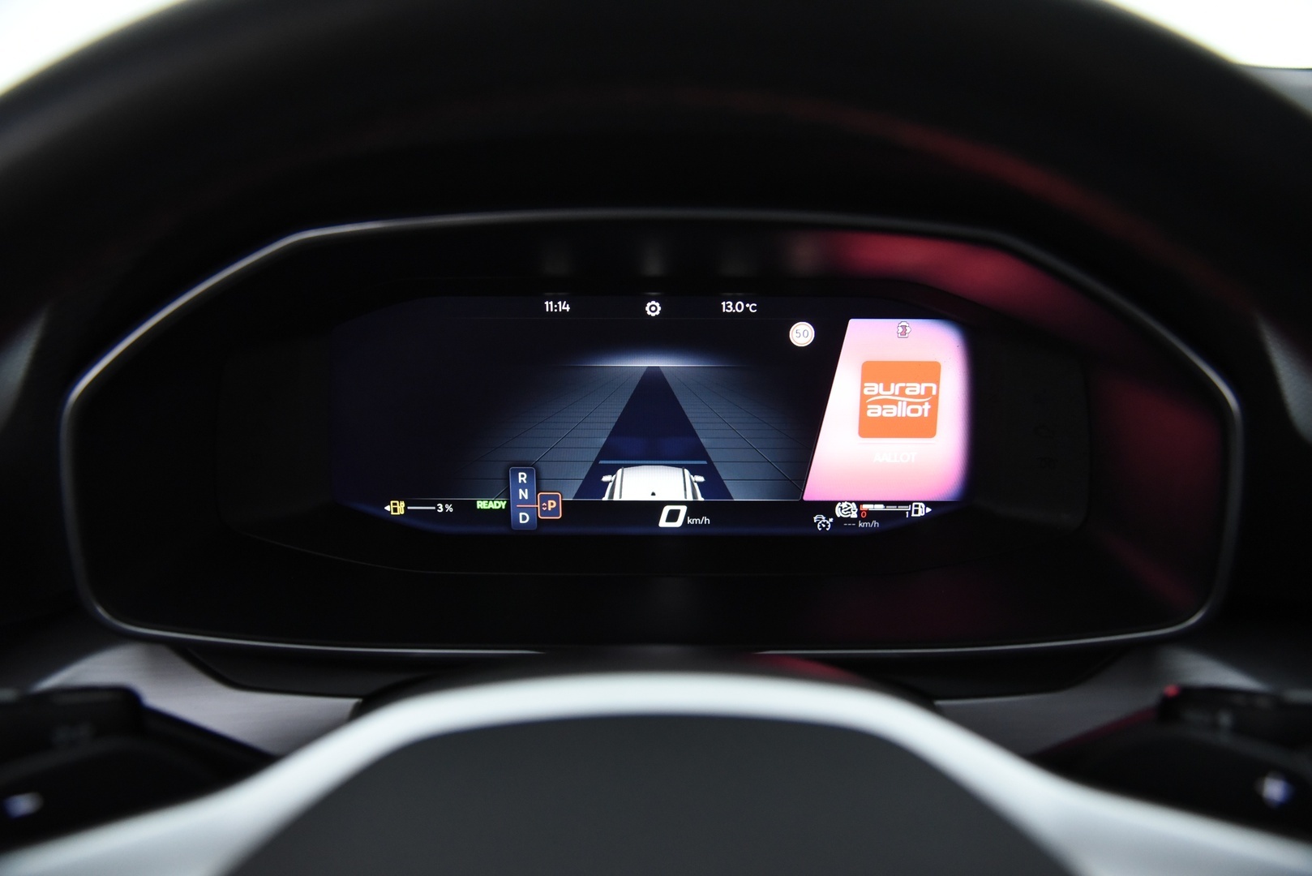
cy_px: 438
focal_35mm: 31
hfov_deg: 60.3
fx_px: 1130
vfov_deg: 42.4
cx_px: 656
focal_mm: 31
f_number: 4
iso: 4000
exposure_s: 1/50
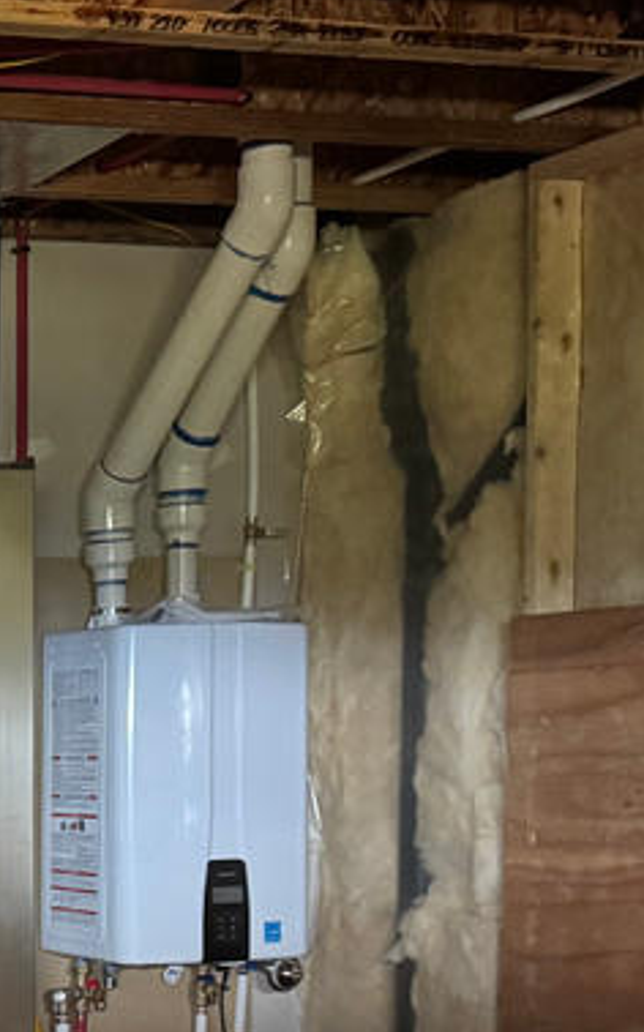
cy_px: 885
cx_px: -551
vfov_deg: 28.9
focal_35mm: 69
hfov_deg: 15.8
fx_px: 1939
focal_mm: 6.76
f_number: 1.78
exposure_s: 1/55
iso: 800
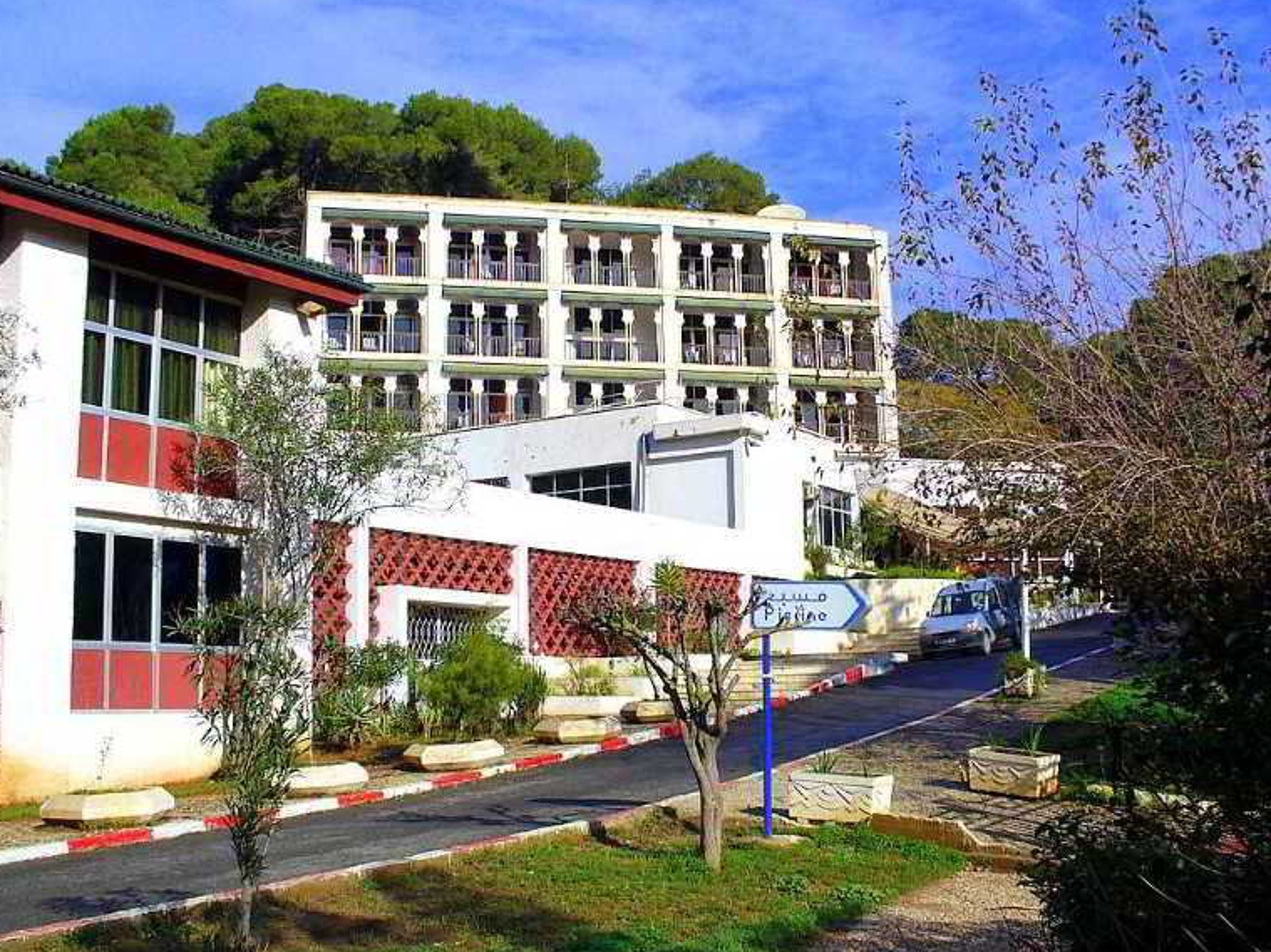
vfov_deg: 36.8
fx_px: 1432
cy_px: 453
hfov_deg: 47.9
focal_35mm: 39
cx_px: 605
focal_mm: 6.1
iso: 80
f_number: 5.6
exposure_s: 1/500
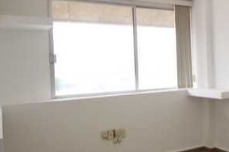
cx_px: 167
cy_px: 67
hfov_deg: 46.0
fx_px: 261
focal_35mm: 41
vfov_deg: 32.6
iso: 640
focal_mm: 10
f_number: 5
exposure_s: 1/200
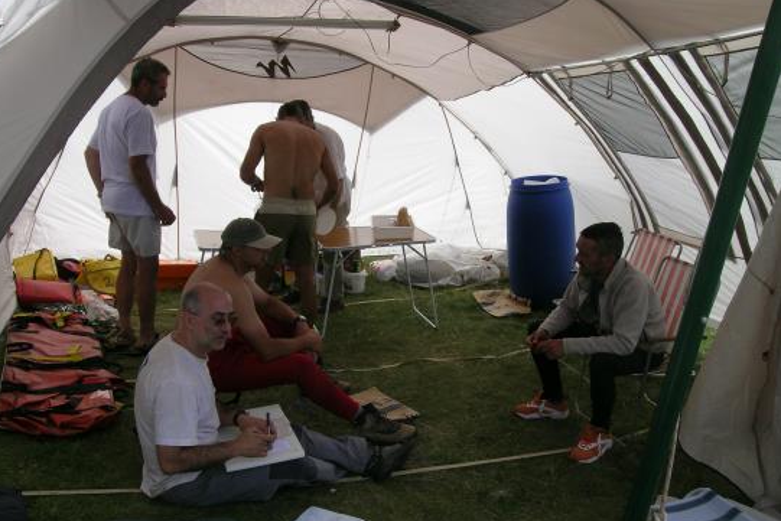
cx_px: 387
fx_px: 803
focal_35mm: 37
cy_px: 292
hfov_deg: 51.9
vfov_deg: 35.9
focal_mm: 7.2
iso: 50
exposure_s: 1/190
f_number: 6
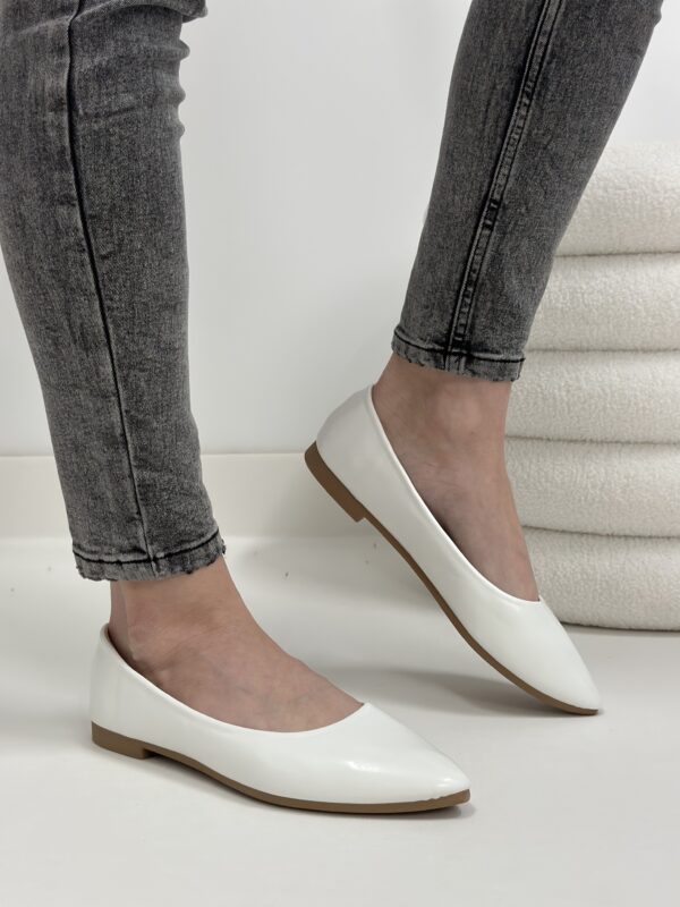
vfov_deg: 39.7
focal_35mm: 48
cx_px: 340
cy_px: 454
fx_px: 1257
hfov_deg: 30.3
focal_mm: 6.86
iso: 125
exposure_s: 1/100
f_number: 1.78
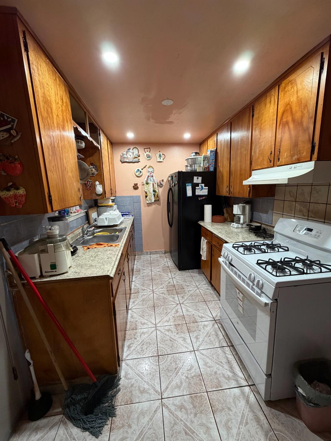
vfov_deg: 102.0
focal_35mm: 14
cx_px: 166
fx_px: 178
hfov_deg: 85.7
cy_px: 220
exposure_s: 1/60
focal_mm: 2.22
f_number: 2.2
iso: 320
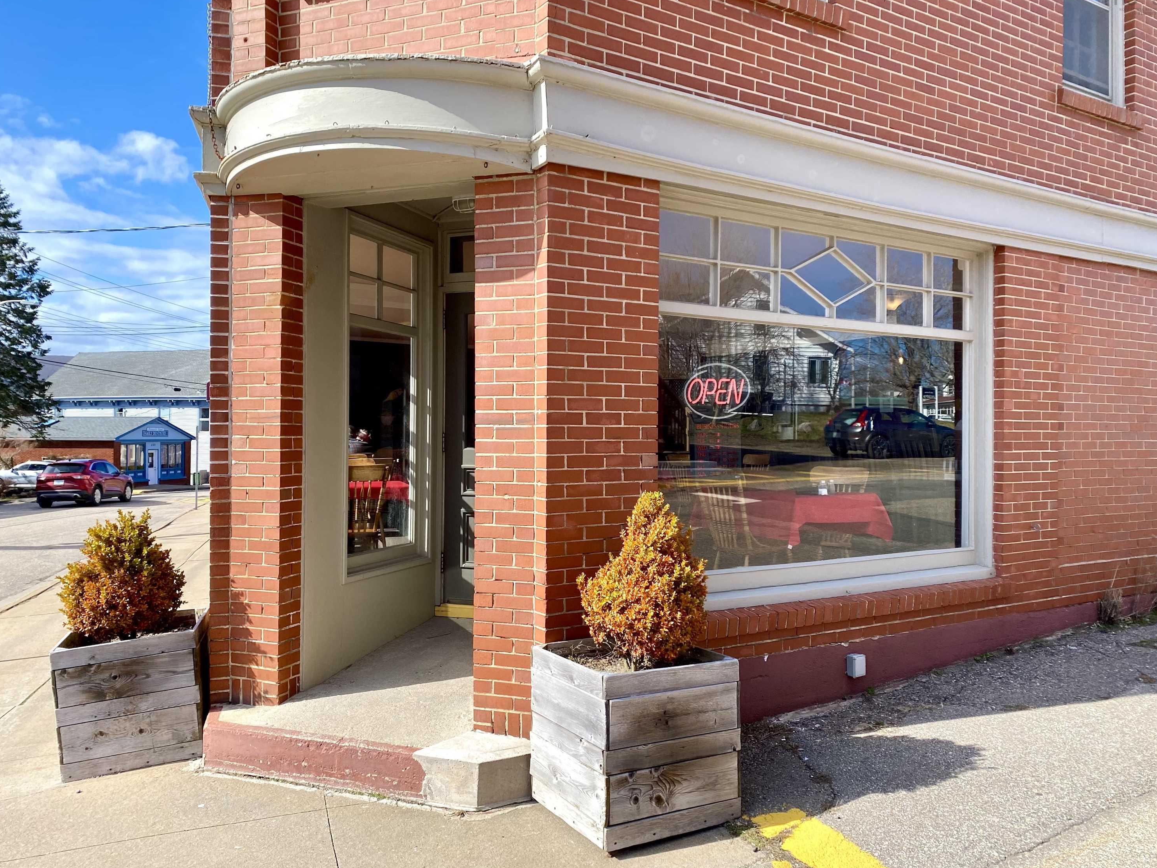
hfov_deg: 65.3
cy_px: 427
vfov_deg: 51.4
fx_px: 903
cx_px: 580
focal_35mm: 27
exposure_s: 1/1678
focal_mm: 4.25
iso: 32
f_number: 1.8
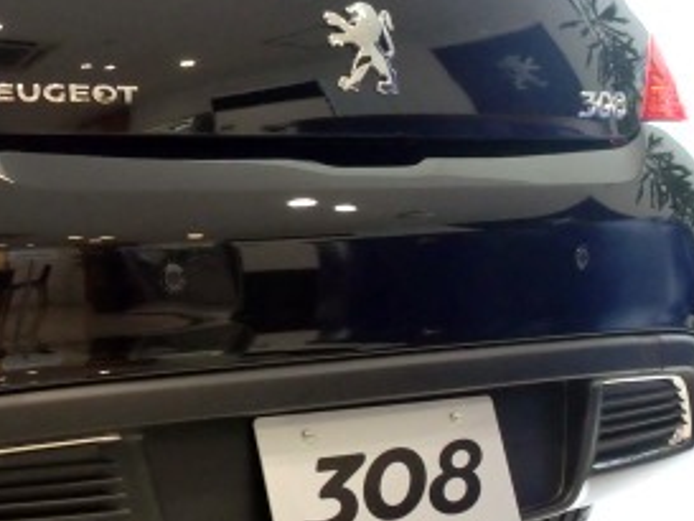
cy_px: 155
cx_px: 20
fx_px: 1645
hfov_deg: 23.0
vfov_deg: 17.9
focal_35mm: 82
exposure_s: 1/60
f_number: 3.1
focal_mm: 6.3
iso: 250
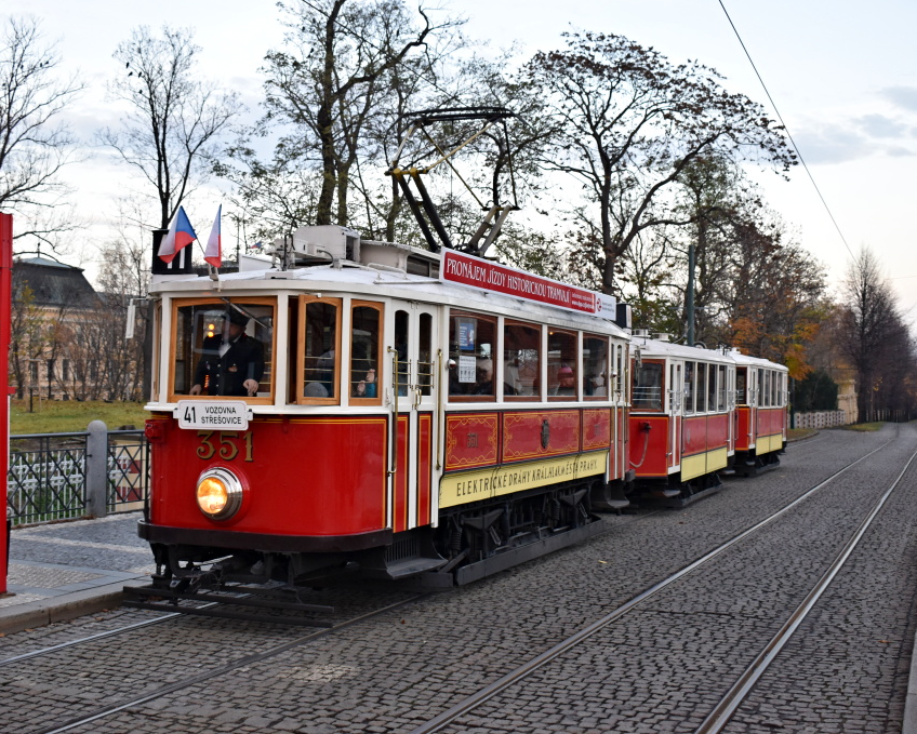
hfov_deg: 43.2
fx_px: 1156
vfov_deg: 35.2
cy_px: 366
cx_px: 422
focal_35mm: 43
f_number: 5
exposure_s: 1/100
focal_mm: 25
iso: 400
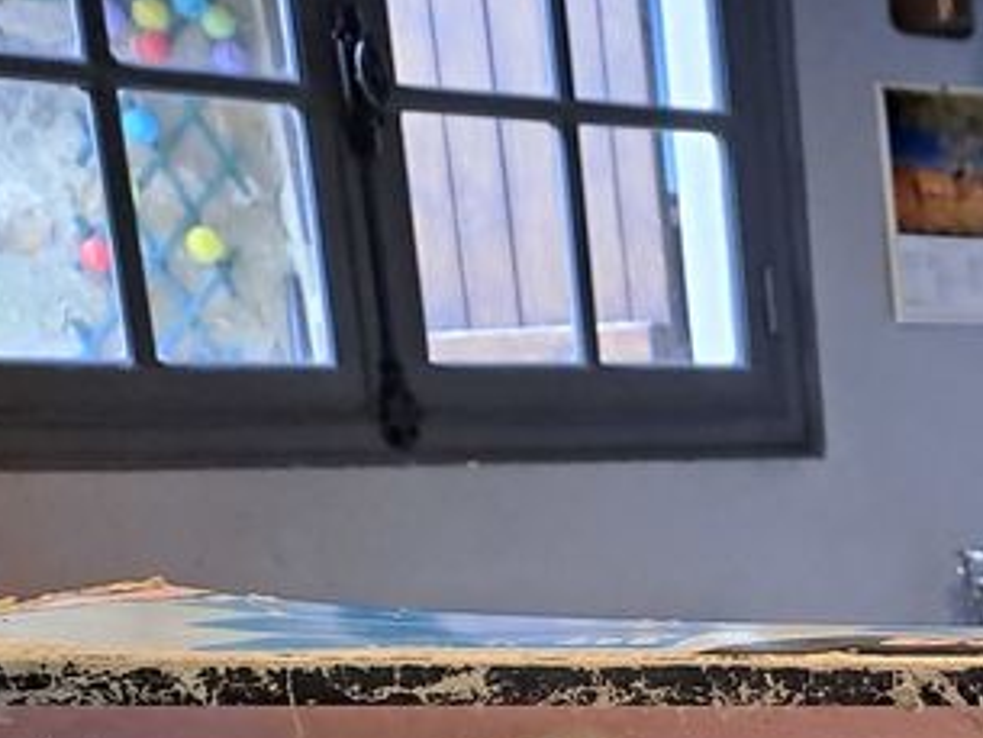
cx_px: 1331
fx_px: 2329
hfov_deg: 21.2
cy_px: 1118
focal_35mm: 82
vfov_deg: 16.4
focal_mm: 4.65
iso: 320
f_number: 1.8
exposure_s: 1/33
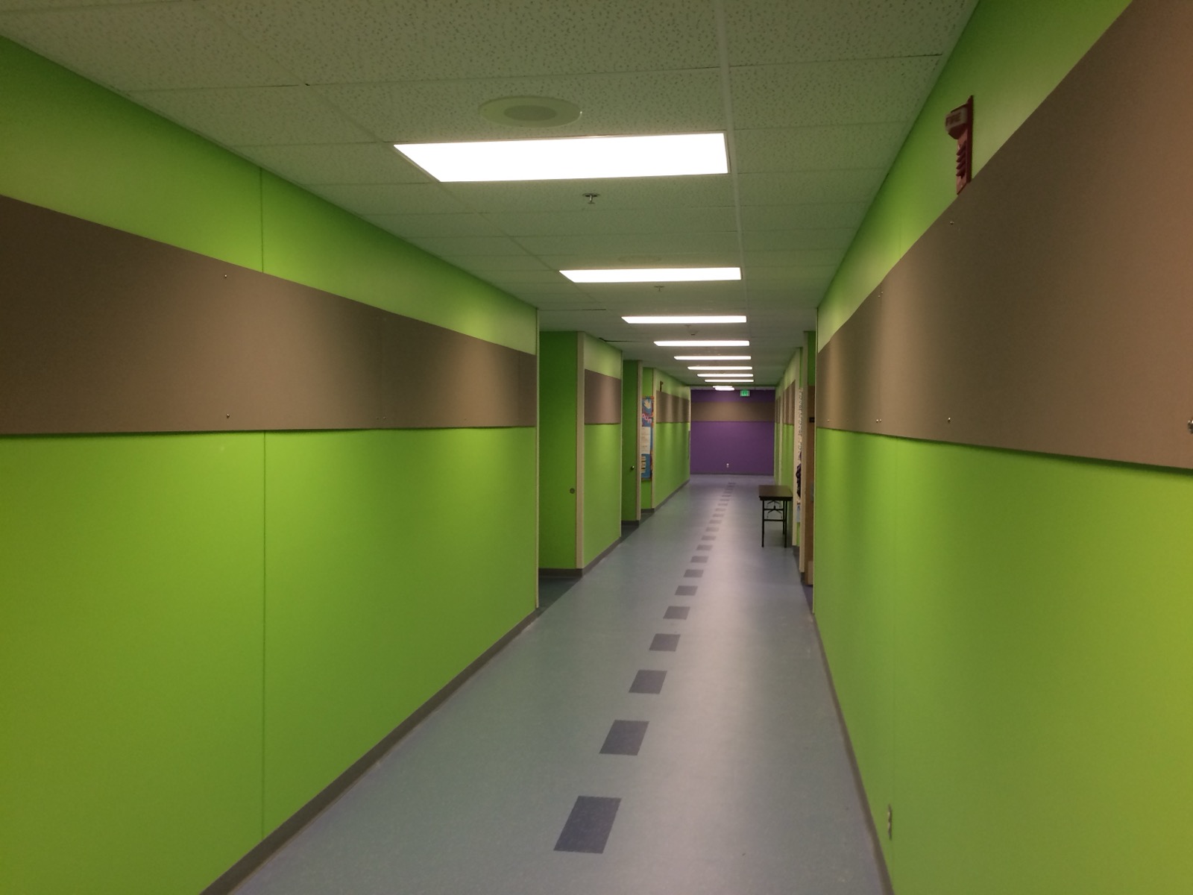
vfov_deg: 48.2
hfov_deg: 61.7
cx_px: 596
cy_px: 448
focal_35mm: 29
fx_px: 999
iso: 64
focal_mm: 4.15
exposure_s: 1/30
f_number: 2.2
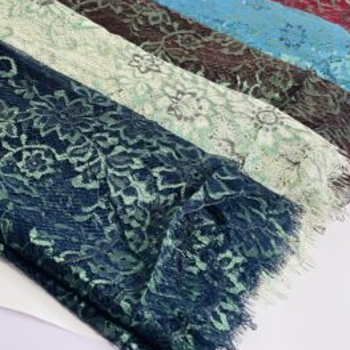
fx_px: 984
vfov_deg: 20.0
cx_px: 176
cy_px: 88
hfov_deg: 20.2
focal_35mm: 86
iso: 160
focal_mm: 7.5
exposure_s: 1/121
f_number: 2.2
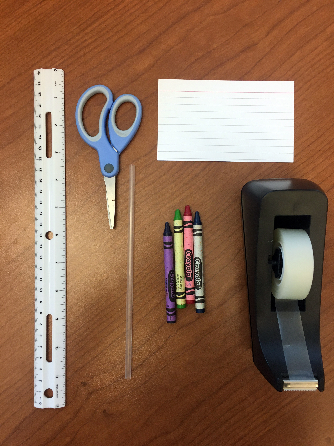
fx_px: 373
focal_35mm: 29
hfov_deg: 48.2
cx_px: 167
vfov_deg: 61.7
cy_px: 223
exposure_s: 1/30
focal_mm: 4.15
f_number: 2.2
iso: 40
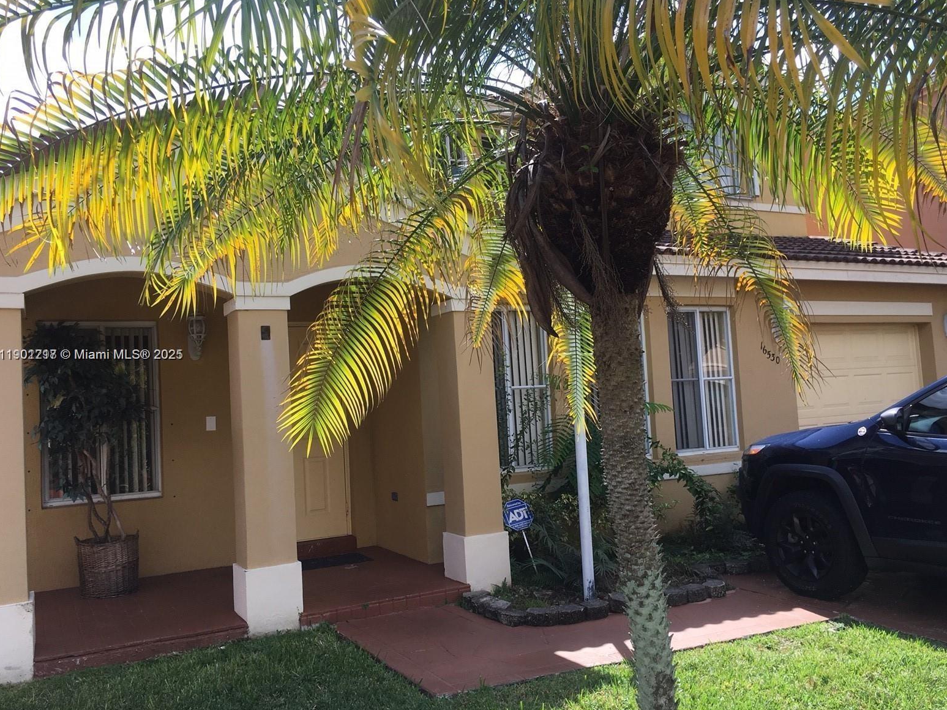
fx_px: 821
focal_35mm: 30
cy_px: 356
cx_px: 477
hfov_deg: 60.0
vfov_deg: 46.8
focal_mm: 4.15
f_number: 2.2
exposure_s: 1/620
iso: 25
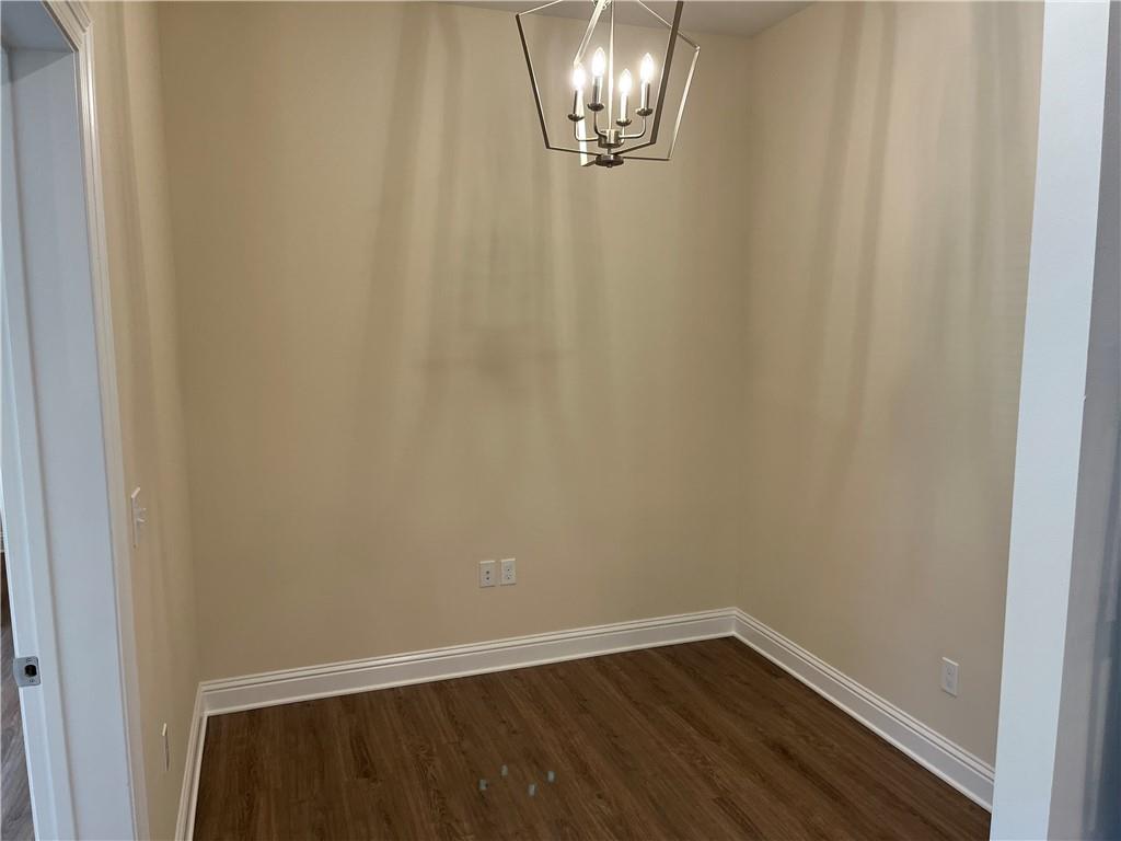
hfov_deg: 67.3
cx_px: 560
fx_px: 842
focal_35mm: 26
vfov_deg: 53.1
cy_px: 420
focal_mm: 5.1
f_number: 1.6
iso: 125
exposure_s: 1/120
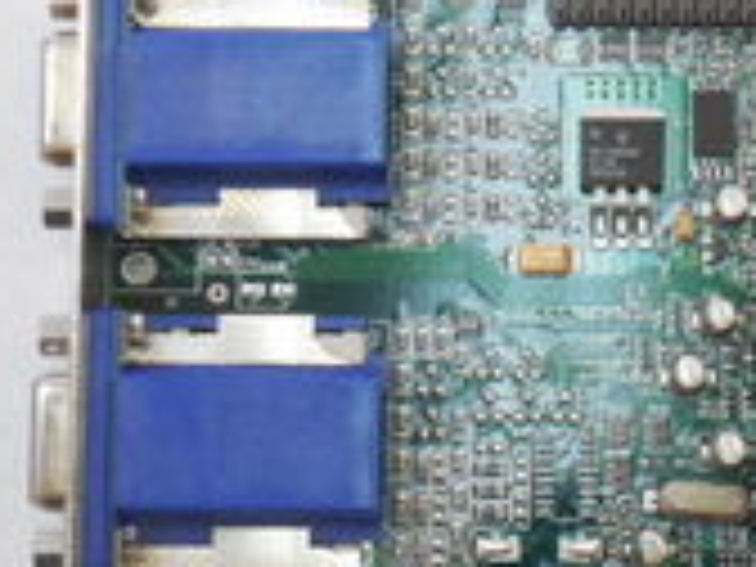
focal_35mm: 133
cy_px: 306
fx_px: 2905
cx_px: 621
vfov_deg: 11.1
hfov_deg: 14.7
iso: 800
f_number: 5.2
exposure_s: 1/80
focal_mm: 10
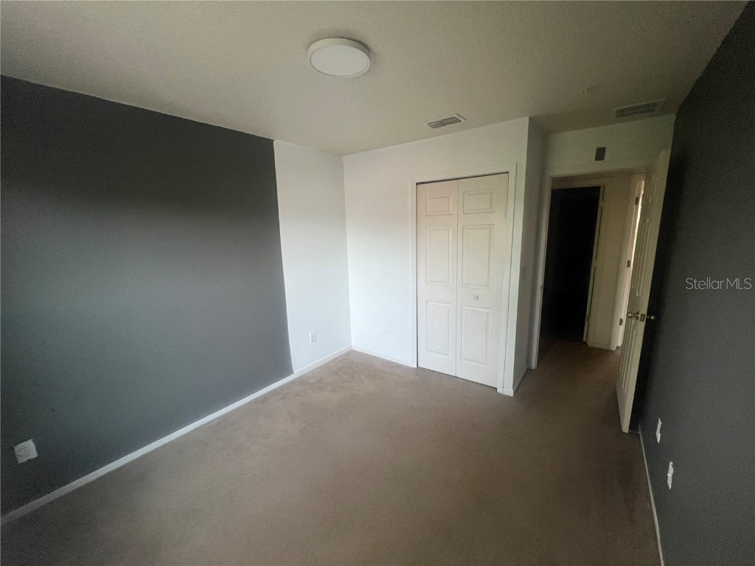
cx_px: 378
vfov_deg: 89.9
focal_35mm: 13
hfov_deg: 106.2
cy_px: 283
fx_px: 284
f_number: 1.8
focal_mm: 1.57
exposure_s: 1/82
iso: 250
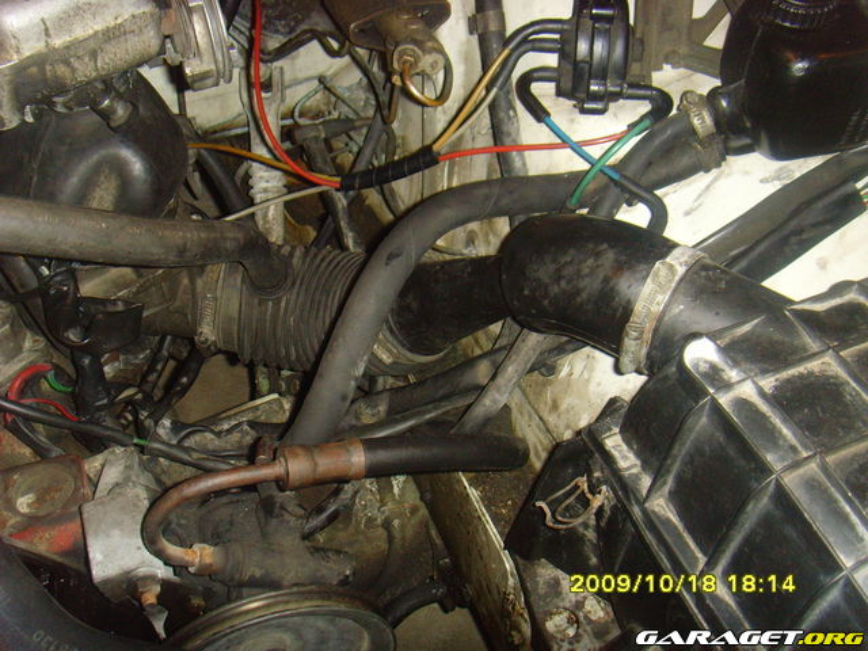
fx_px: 978
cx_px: 434
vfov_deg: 36.8
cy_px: 326
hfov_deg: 47.9
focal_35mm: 39
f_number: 3.5
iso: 200
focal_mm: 6.6
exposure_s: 1/45
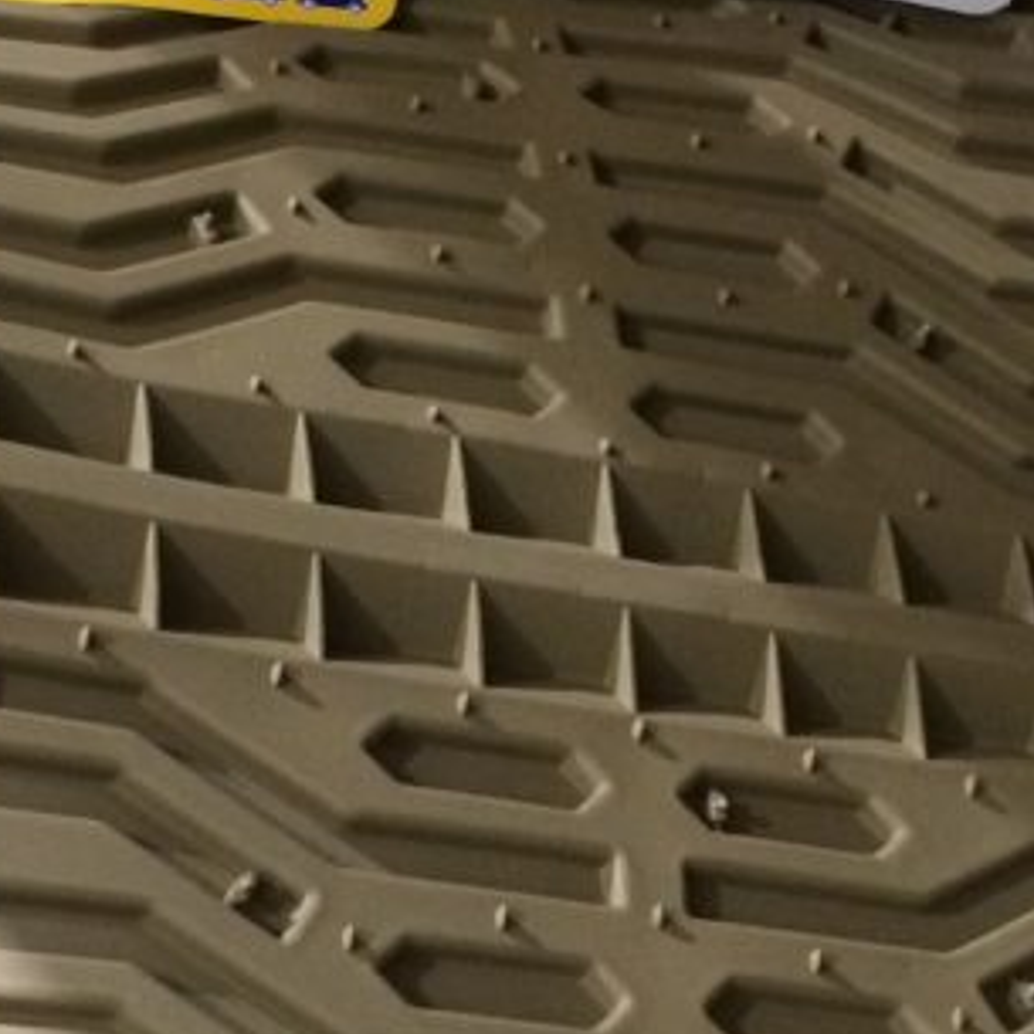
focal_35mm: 86
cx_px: 495
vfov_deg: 20.0
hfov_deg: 20.2
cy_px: 787
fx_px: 2906
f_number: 2.2
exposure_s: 1/20
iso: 320
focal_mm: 4.15
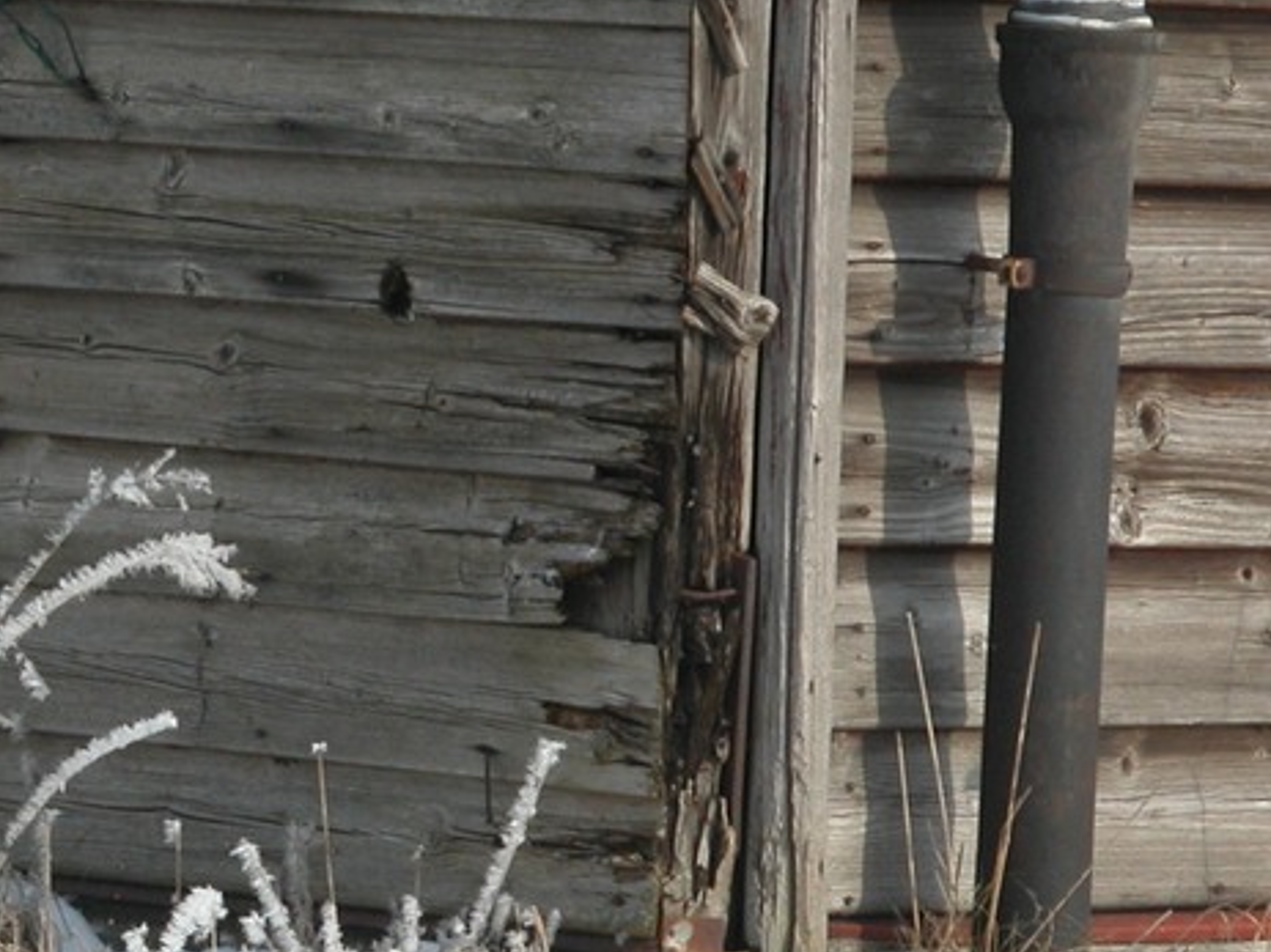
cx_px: -69
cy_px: 414
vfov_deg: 3.6
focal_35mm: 417
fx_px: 15307
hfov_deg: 4.7
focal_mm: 41.1
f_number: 6.2
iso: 100
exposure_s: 1/314
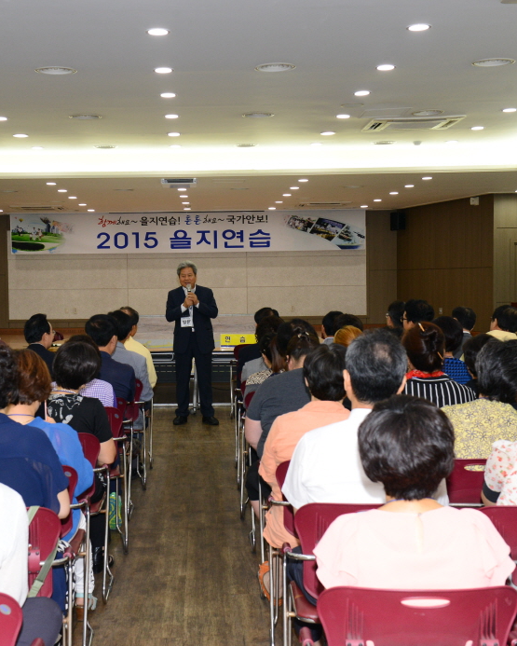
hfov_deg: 28.0
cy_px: 325
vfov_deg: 34.7
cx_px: 202
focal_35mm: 54
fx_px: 1032
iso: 1400
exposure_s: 1/60
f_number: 7.1
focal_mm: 38
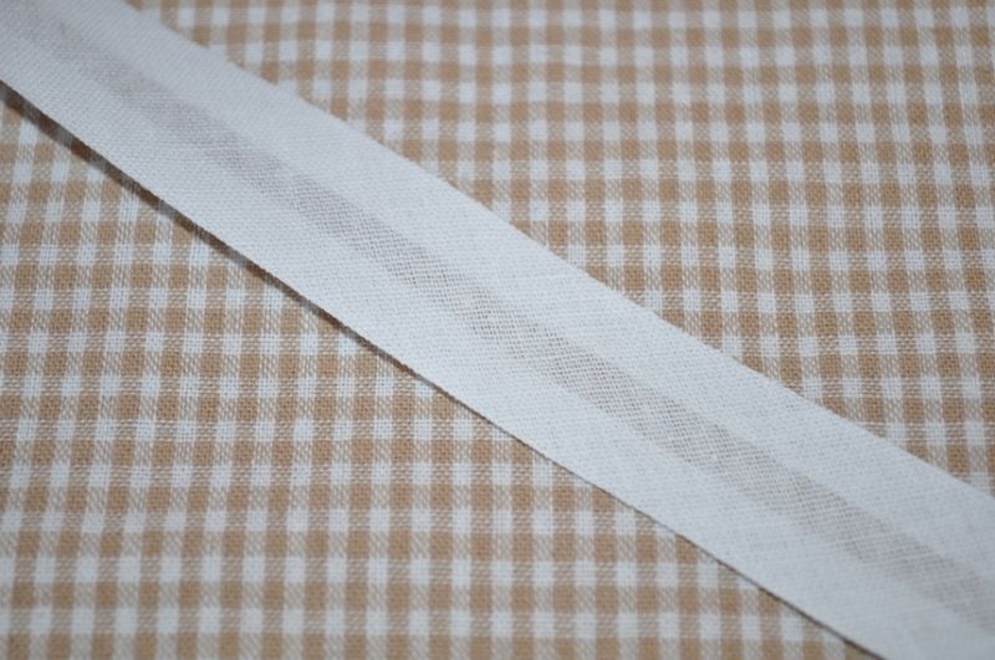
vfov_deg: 20.6
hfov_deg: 30.6
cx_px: 498
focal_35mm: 66
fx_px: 1822
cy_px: 330
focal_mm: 44
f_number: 5.3
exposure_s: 1/60
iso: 200
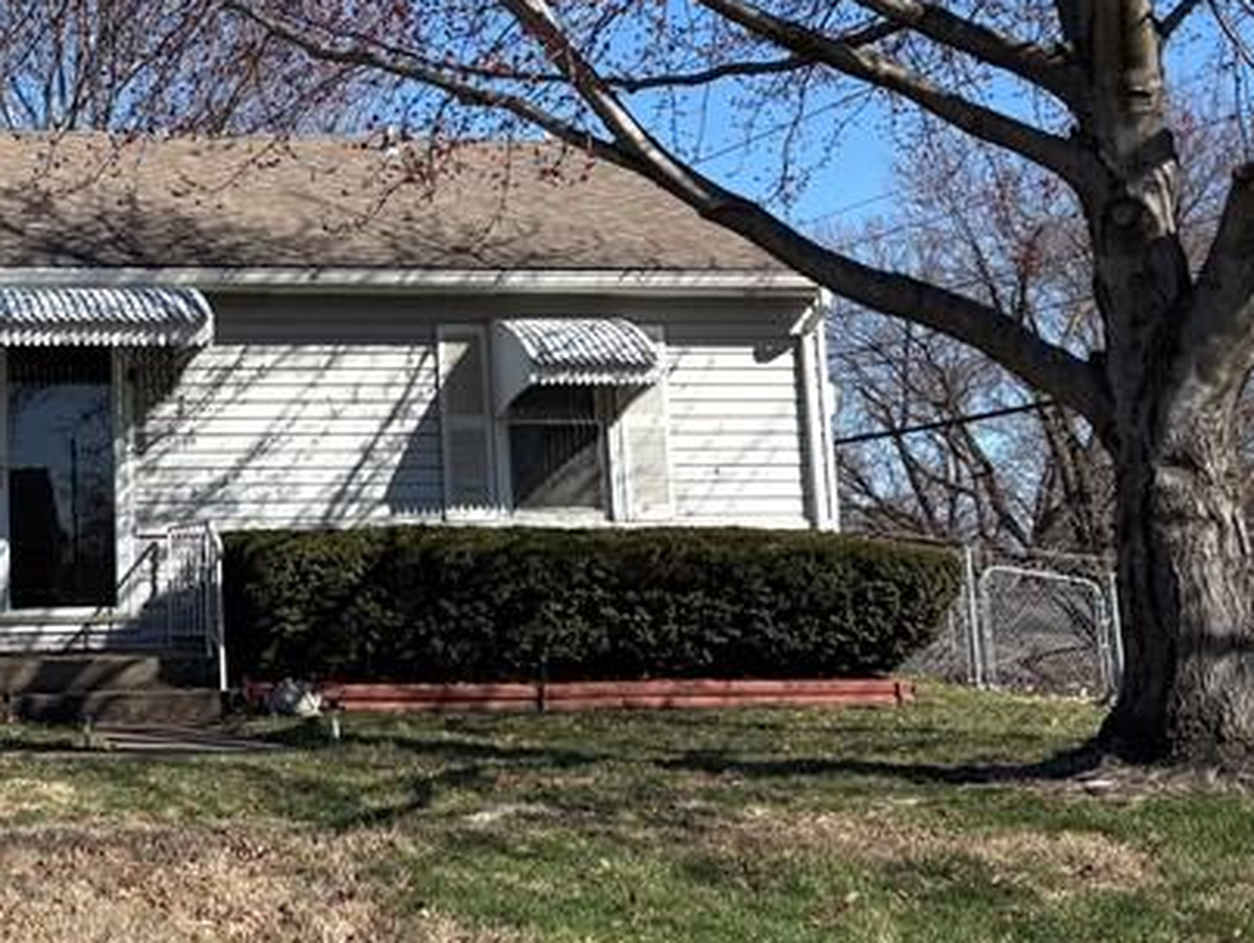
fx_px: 2393
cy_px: 215
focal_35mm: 66
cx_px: 96
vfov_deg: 22.1
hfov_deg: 28.1
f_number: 1.6
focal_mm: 5.96
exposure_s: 1/2747
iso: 50
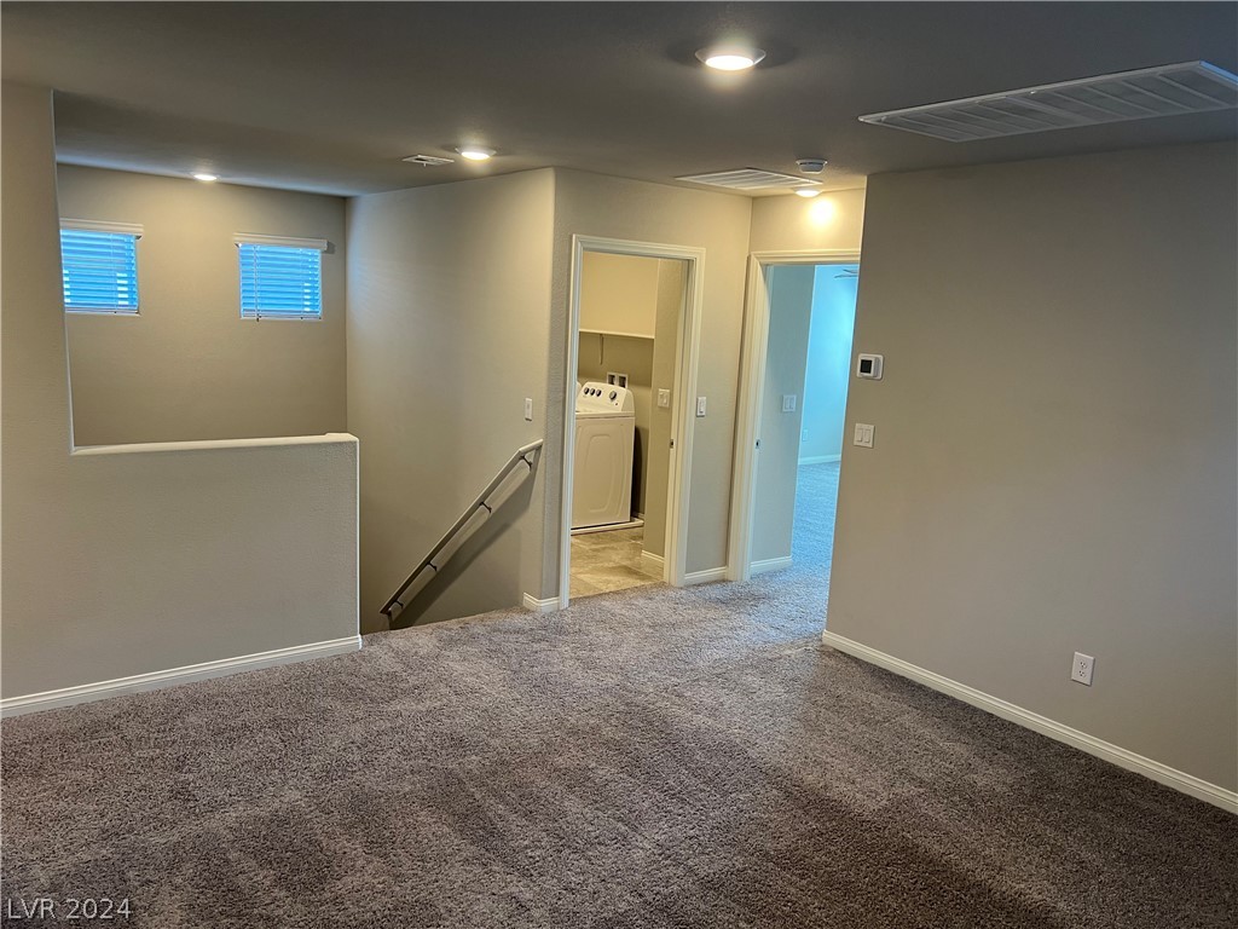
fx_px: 930
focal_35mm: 26
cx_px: 619
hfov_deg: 67.3
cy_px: 464
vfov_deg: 53.1
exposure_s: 1/60
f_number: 1.5
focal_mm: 5.7
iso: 80
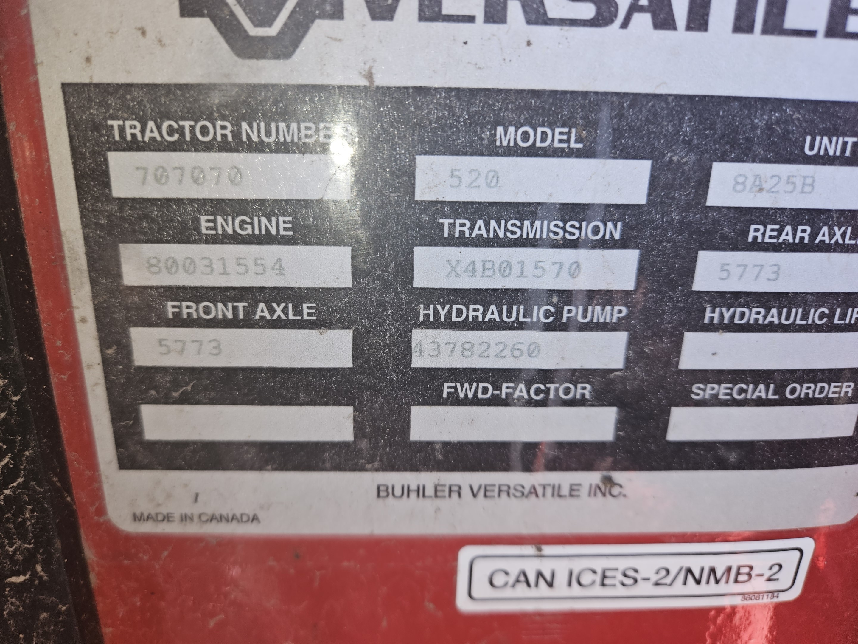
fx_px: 570
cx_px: 429
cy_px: 322
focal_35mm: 23
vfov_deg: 58.9
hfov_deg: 73.9
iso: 40
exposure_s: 1/120
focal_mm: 5.4
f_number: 1.8
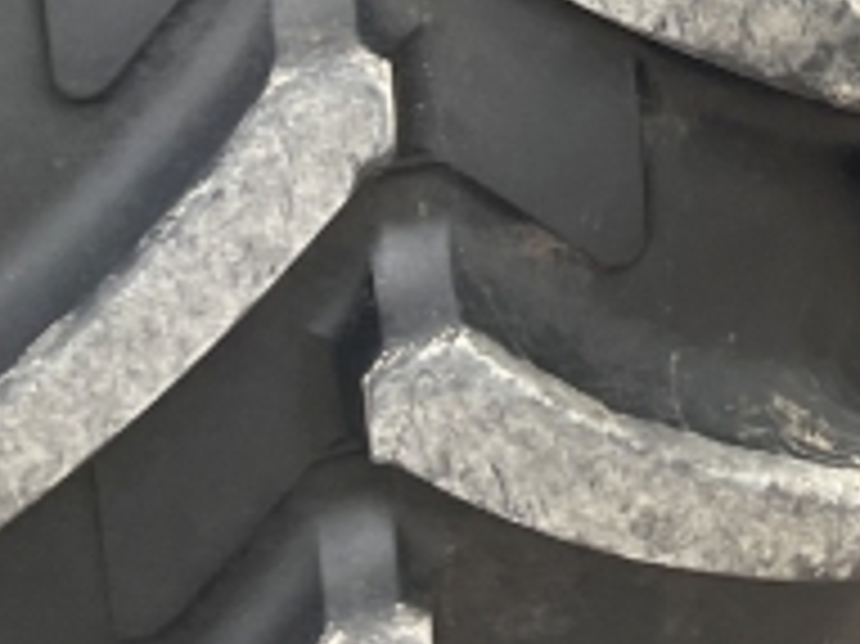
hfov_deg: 14.5
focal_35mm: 109
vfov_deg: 12.0
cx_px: 1783
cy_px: -676
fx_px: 2706
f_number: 1.6
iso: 32
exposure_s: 1/374
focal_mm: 4.2
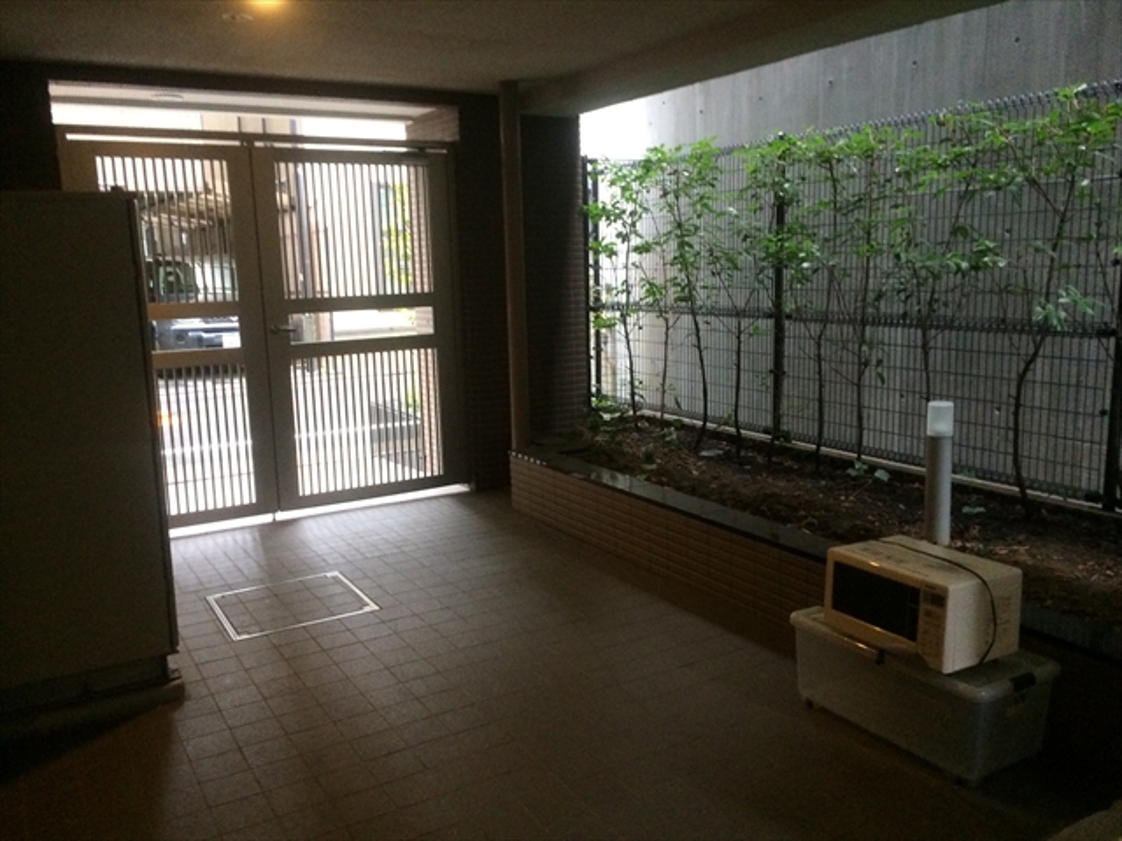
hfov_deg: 61.7
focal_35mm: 29
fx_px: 940
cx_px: 561
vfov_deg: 48.2
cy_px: 420
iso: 250
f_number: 2.2
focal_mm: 4.15
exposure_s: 1/30
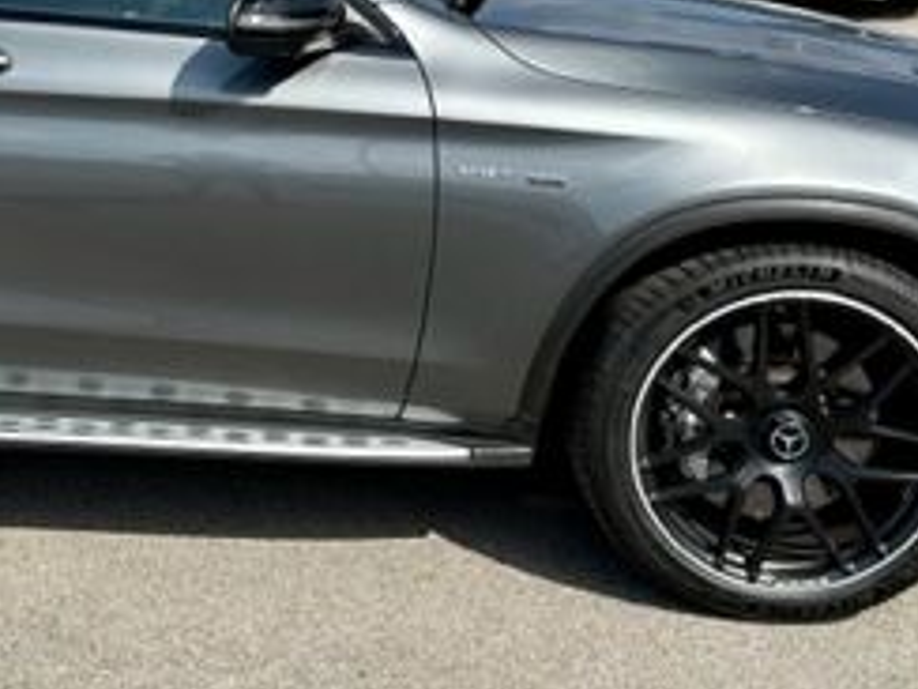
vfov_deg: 22.9
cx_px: 49
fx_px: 1671
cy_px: 117
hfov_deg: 29.2
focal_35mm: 63
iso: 80
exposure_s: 1/5848
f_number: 1.78
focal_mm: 6.86
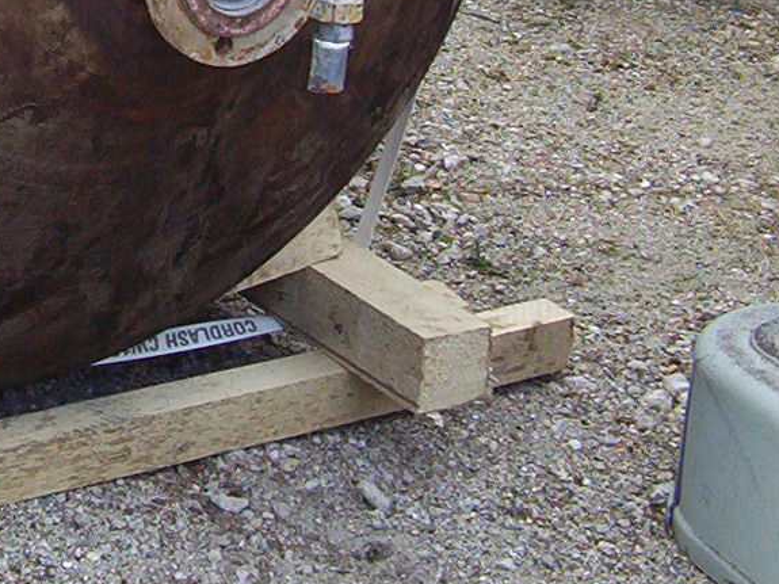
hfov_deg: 17.1
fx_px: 2497
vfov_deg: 13.0
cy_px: -110
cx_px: -84
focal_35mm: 111
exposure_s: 1/132
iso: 100
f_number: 3.84
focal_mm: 5.26
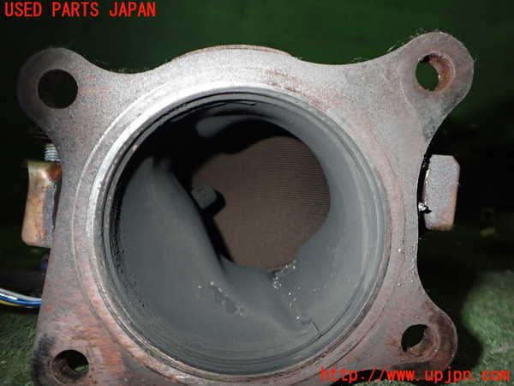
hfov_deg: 60.0
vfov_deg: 46.8
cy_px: 193
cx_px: 257
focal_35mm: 30
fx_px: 445
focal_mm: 5.4
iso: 500
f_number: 6.3
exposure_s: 1/30
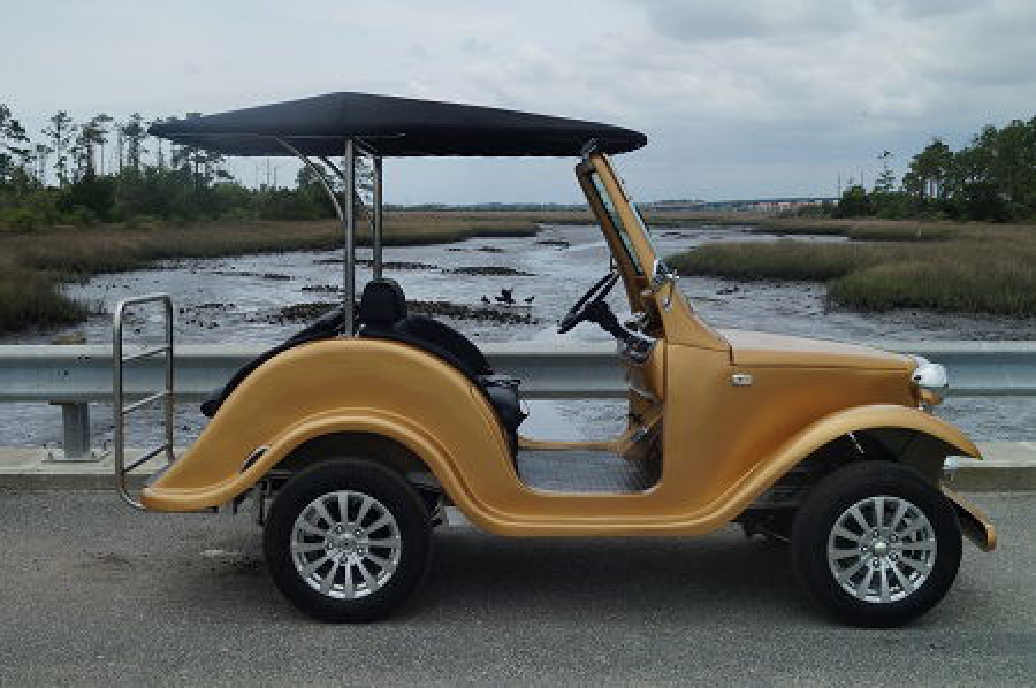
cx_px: 518
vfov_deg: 34.1
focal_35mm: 39
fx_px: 1121
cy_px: 344
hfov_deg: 49.6
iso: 100
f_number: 11
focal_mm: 26
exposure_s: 1/100
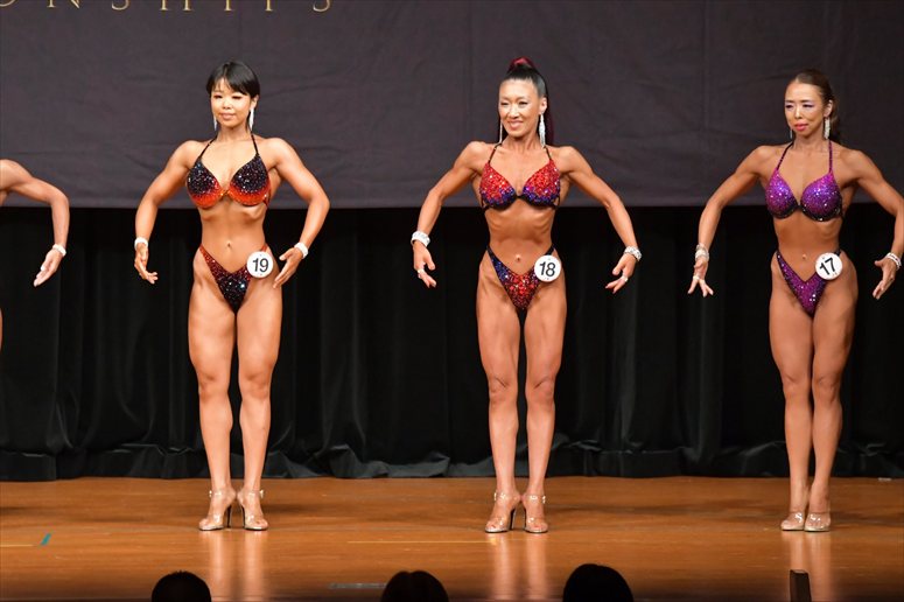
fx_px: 6400
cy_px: 301
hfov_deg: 8.1
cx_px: 452
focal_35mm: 255
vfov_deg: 5.4
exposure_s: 1/400
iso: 6400
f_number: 5.6
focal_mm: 170
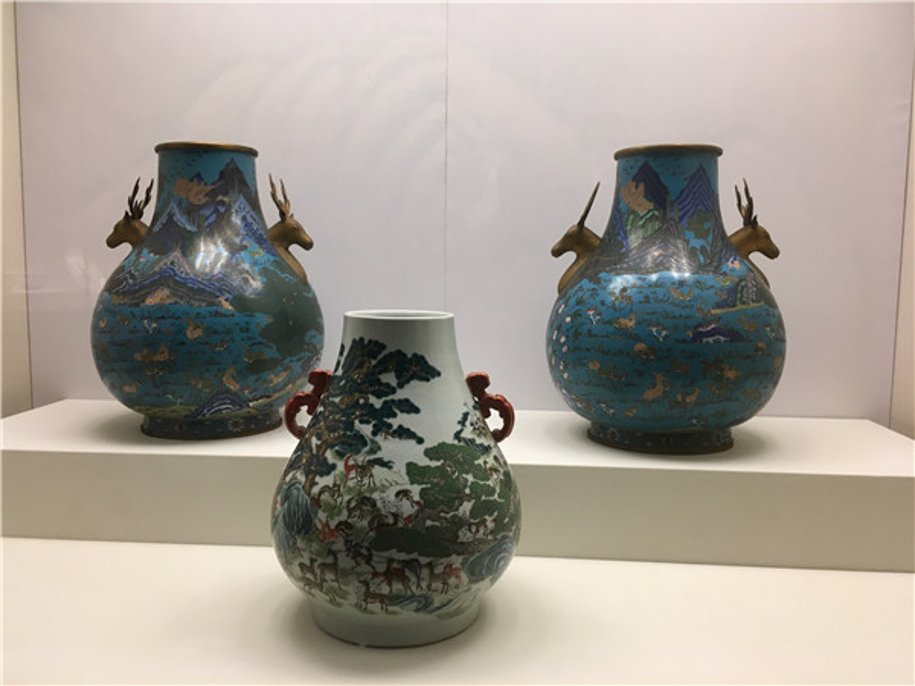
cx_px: 458
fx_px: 767
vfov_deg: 48.2
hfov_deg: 61.7
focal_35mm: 29
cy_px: 343
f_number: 2.2
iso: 80
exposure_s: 1/33
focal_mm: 4.15
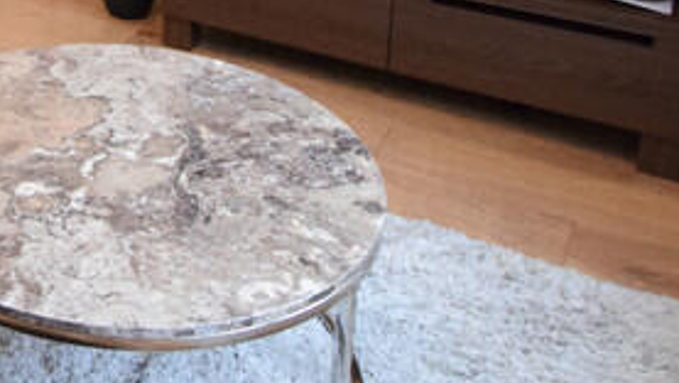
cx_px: -44
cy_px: -163
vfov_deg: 18.7
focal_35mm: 58
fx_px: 1045
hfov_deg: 32.3
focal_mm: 10
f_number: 3.5
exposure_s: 1/60
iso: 3600
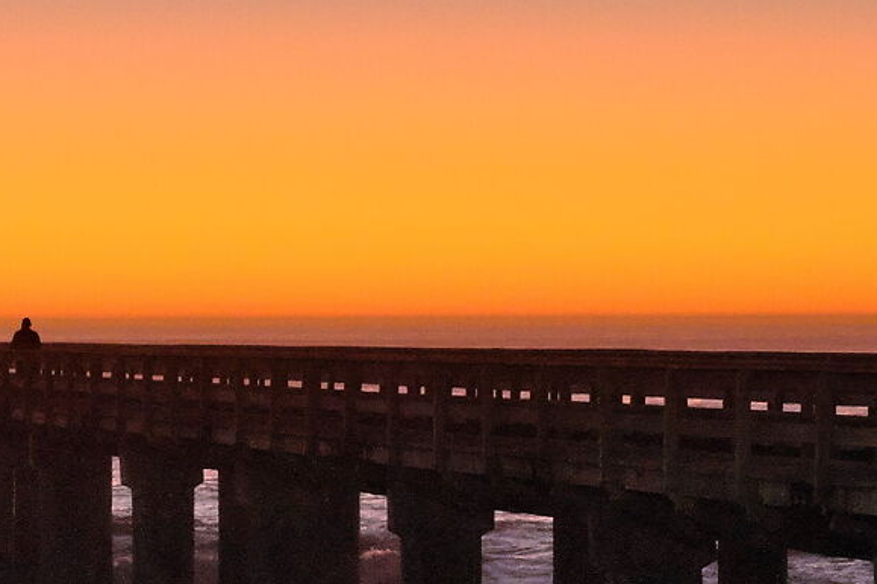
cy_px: 371
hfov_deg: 11.8
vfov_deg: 8.1
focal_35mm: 170
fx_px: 4141
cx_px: -236
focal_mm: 27
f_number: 8
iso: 1600
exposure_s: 1/14
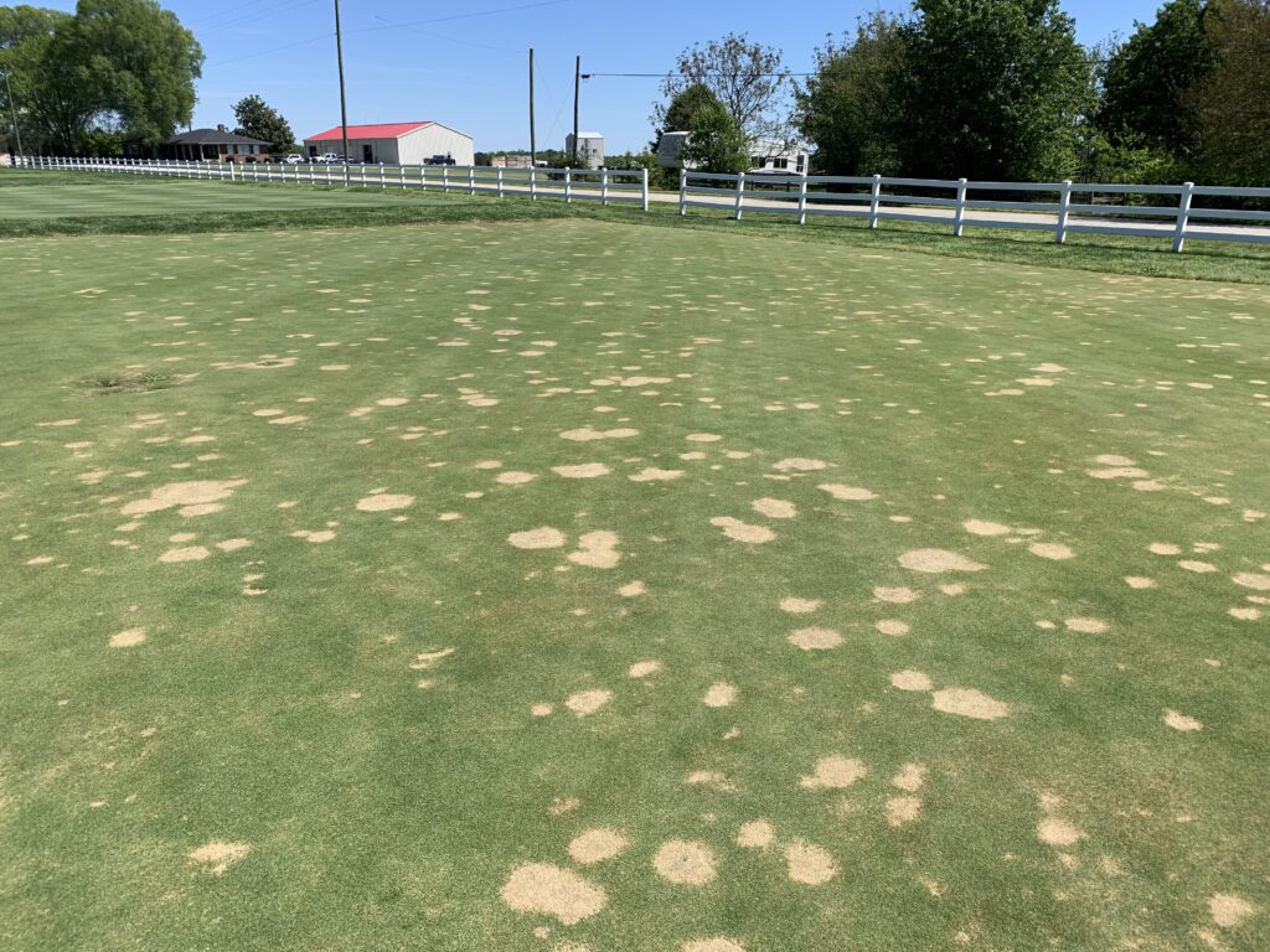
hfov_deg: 67.3
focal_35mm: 26
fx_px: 954
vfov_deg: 53.1
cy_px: 476
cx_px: 635
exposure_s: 1/2309
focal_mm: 4.25
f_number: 1.8
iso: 25
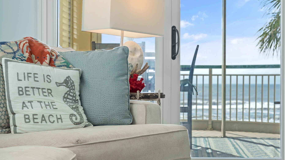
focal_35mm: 66
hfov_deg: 31.7
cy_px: 87
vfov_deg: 18.2
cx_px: 157
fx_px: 501
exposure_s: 1/100
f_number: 8
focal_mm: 57.3
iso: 500
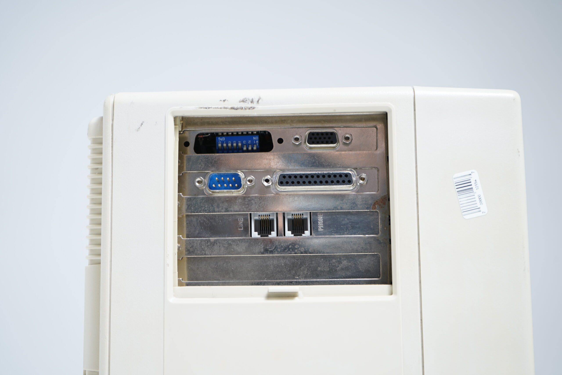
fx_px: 827
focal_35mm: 53
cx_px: 281
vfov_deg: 25.5
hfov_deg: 37.5
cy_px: 188
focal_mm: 53
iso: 160
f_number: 6.3
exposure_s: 1/4
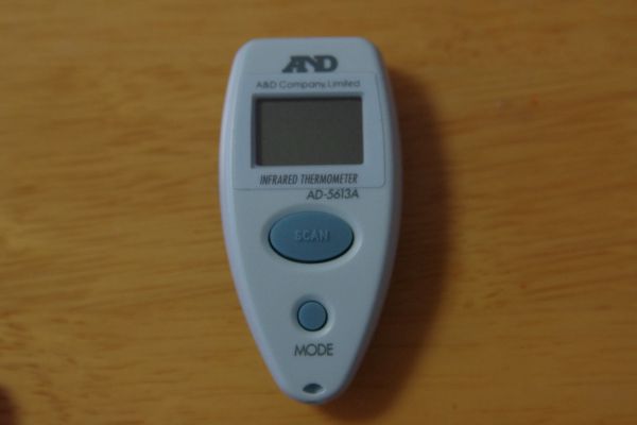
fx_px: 1982
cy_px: 212
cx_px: 318
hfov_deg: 18.3
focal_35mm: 112
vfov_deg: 12.2
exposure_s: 1/125
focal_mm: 75
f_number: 3.5
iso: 1600
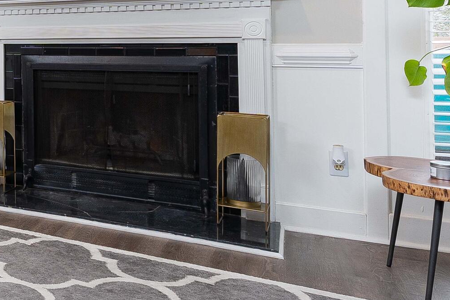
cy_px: 33
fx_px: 600
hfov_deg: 29.1
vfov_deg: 27.1
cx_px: -194
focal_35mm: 48
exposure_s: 1/25
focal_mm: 16
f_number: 7.1
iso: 500
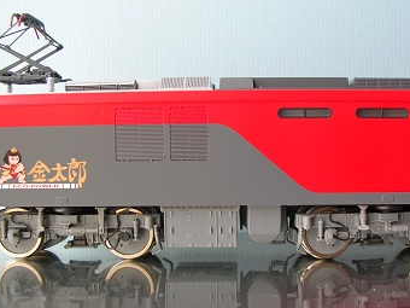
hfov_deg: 37.3
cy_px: 175
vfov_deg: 28.5
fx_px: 604
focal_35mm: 51
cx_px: 248
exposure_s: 1/58.5
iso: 50
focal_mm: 5.8
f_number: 2.8
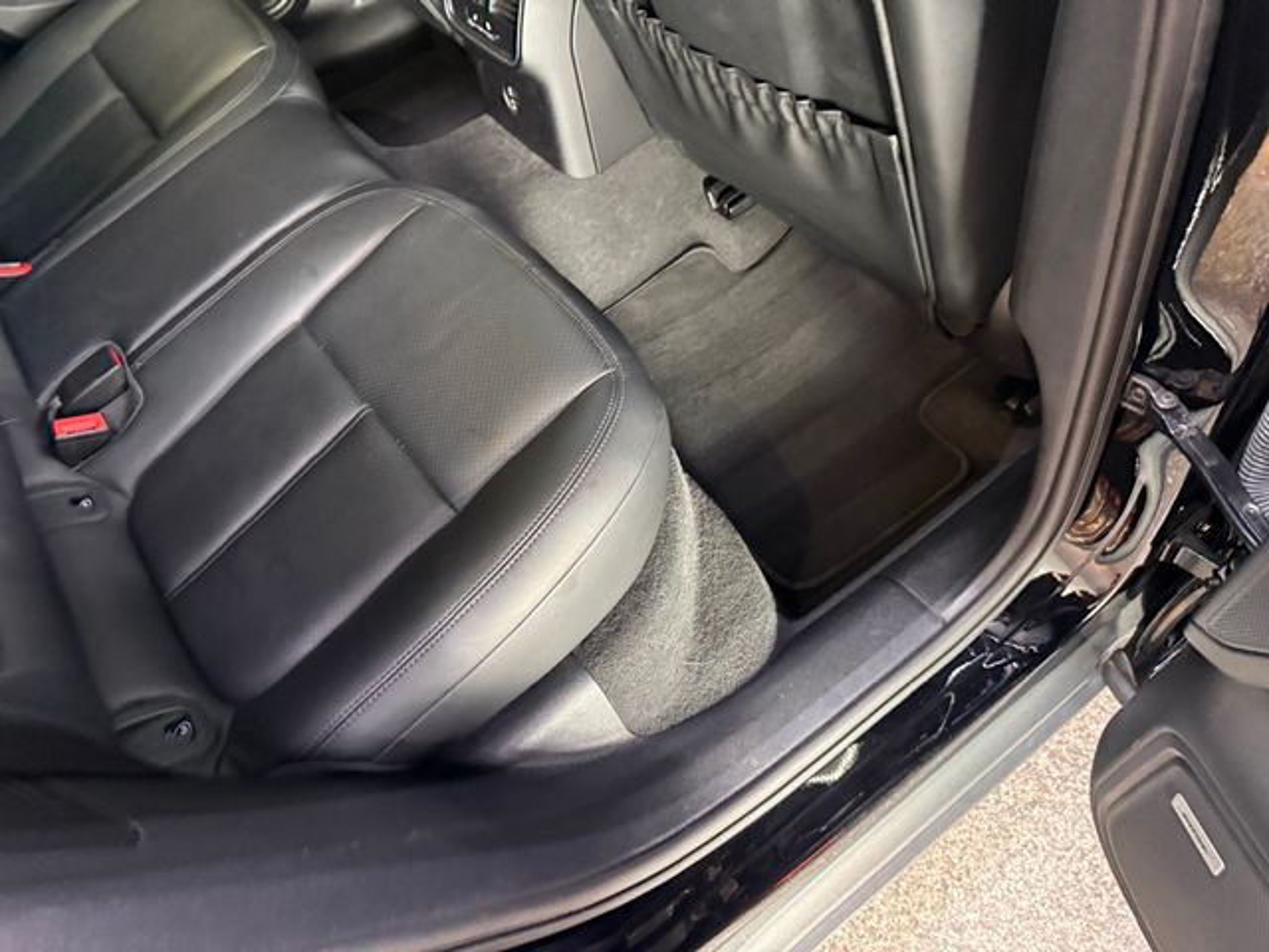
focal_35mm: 24
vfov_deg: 56.8
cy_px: 476
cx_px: 634
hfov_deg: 71.6
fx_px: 880
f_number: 1.78
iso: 800
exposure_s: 1/30
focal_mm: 6.76
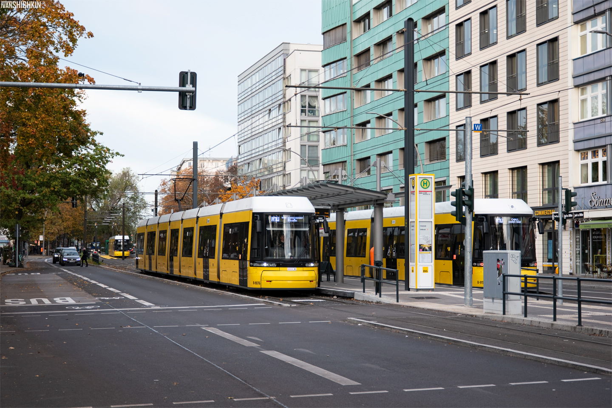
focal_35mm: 63
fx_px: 1071
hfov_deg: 31.9
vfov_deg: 21.6
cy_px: 204
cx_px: 306
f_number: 4.5
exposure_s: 1/320
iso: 320
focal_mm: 42
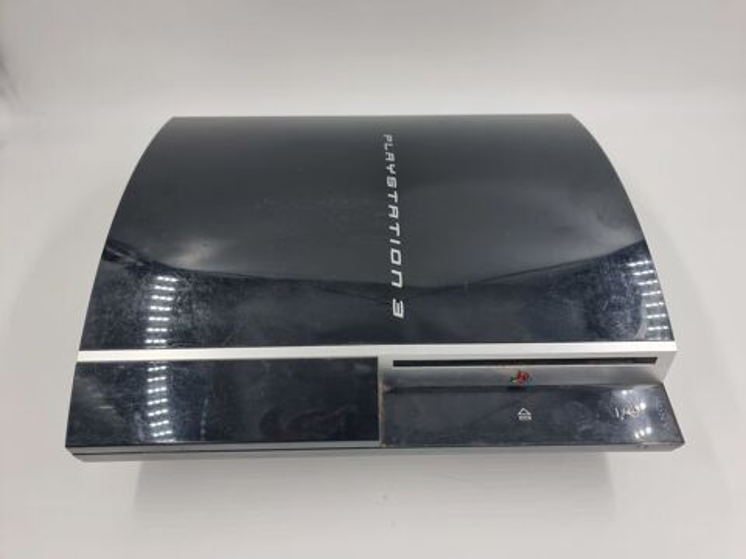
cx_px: 373
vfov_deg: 56.8
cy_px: 280
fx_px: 517
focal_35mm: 24
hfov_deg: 71.6
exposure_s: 1/120
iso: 50
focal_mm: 6.7
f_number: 1.8
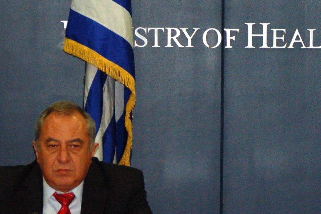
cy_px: 33
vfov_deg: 4.6
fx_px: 2682
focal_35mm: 301
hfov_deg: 6.8
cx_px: 431
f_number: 5
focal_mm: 70
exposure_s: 1/60
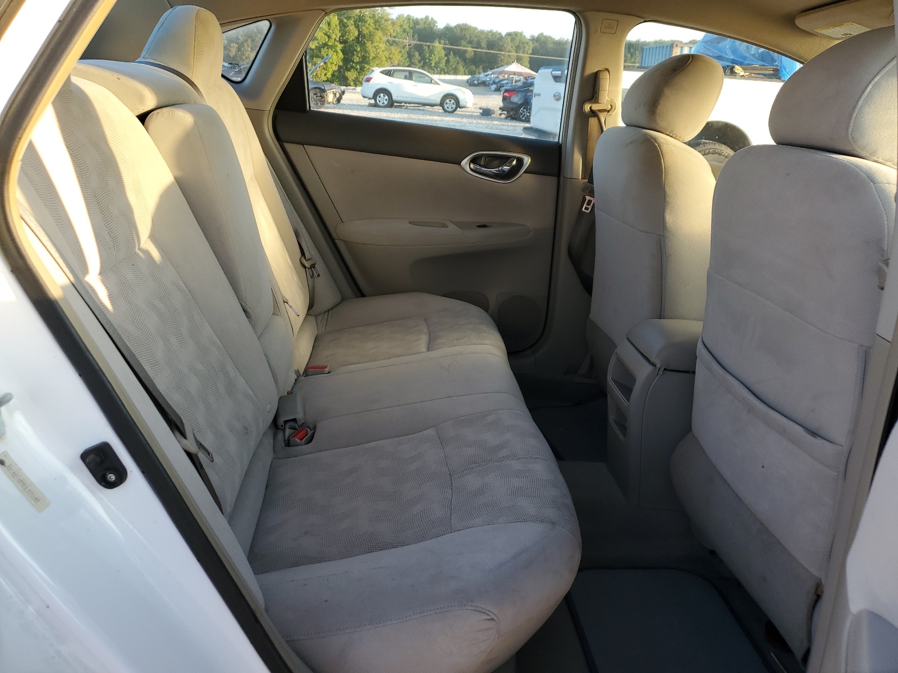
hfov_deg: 67.3
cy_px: 336
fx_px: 674
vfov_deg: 53.1
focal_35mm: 26
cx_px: 449
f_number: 1.5
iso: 50
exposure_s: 1/238
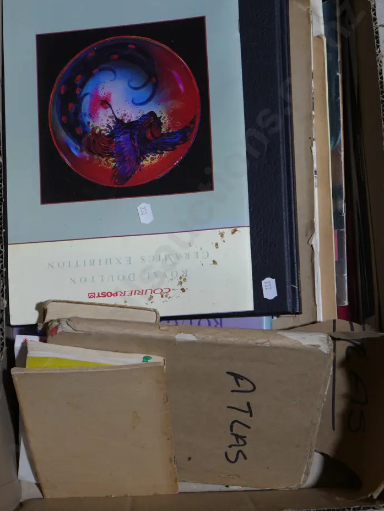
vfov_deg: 26.0
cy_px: 231
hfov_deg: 19.7
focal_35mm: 75
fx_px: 1108
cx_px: 186
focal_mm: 34
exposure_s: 1/80
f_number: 5.4
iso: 320
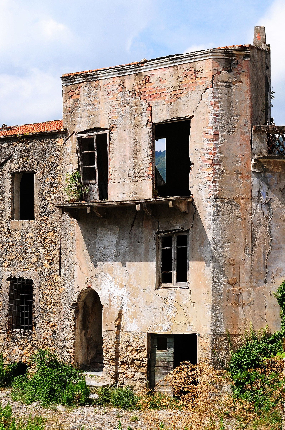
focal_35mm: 39
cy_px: 215
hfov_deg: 34.1
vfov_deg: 49.6
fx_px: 464
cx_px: 142
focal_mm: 26
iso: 200
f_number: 5
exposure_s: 1/1600
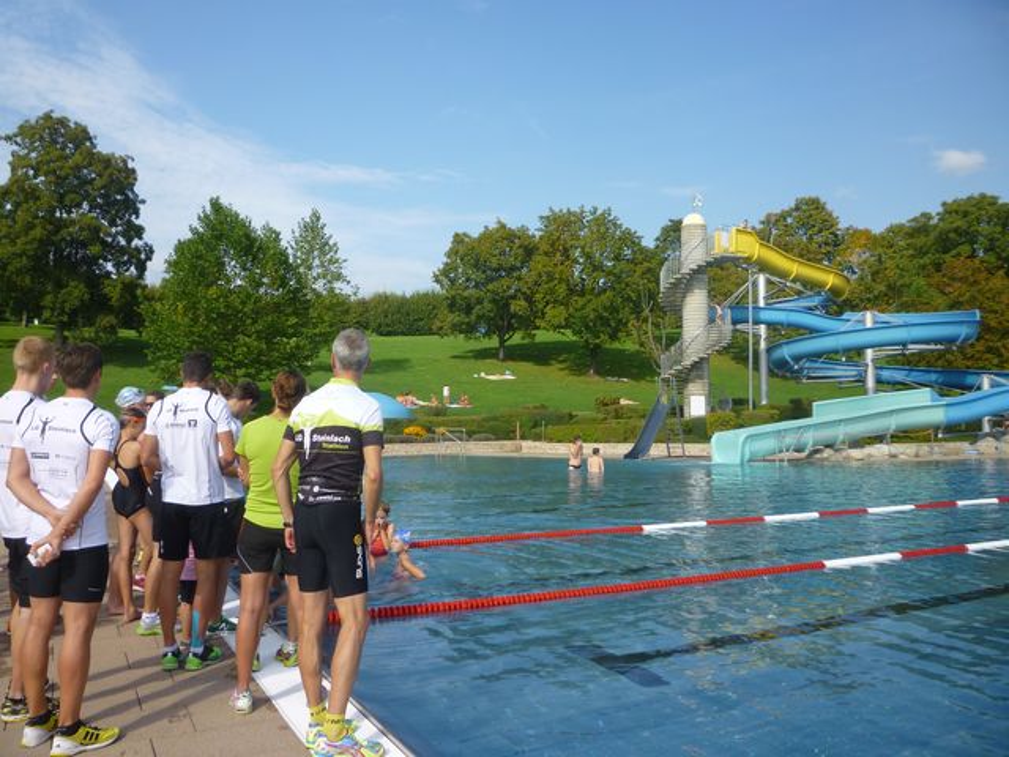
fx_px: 845
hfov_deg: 61.7
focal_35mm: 29
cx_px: 504
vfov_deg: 48.2
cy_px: 378
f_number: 3.5
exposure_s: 1/500
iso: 80
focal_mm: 5.2
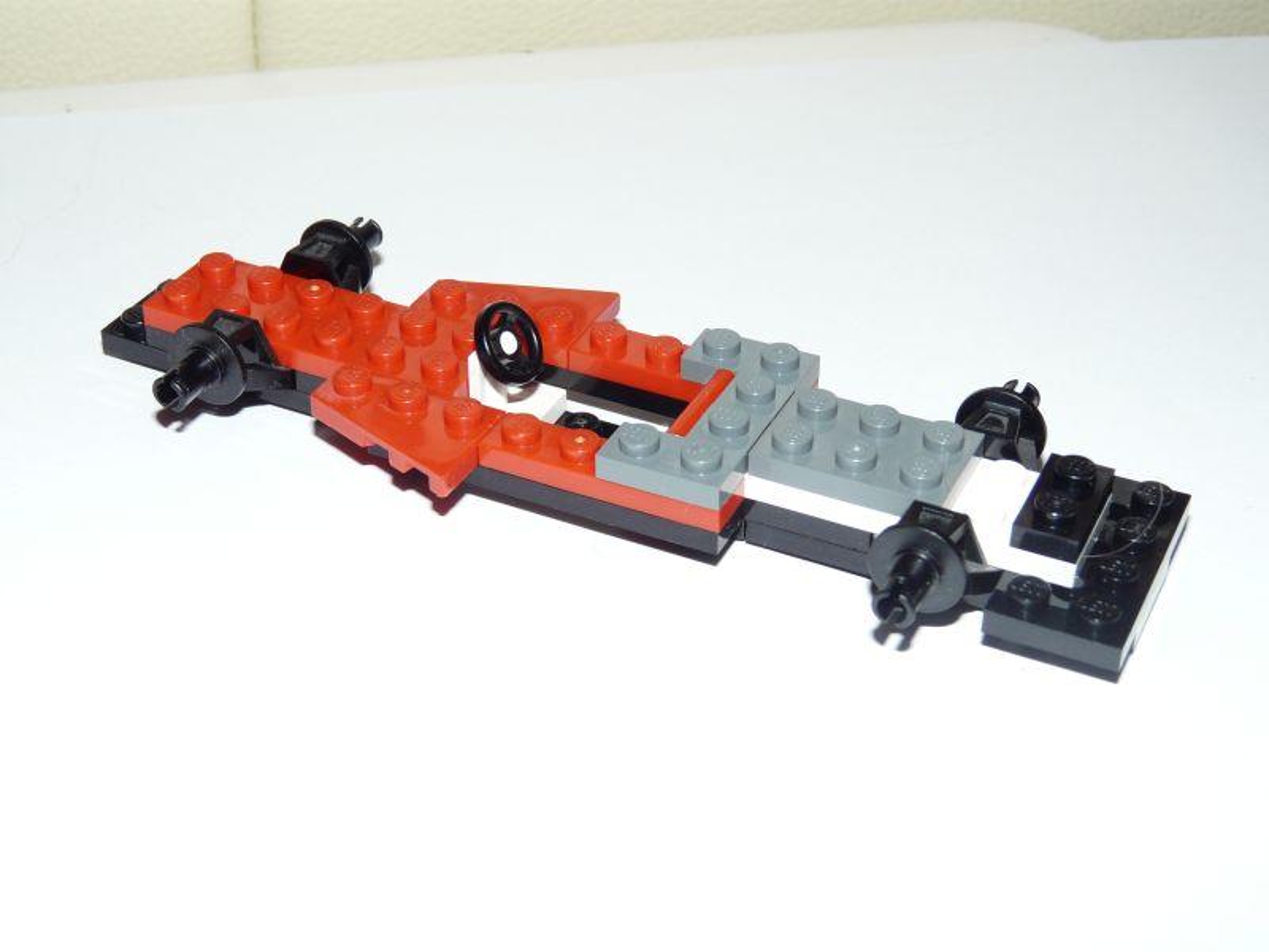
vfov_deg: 26.6
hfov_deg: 34.9
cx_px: 634
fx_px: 2016
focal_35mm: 55
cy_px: 476
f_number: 4
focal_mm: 9
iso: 100
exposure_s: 1/50
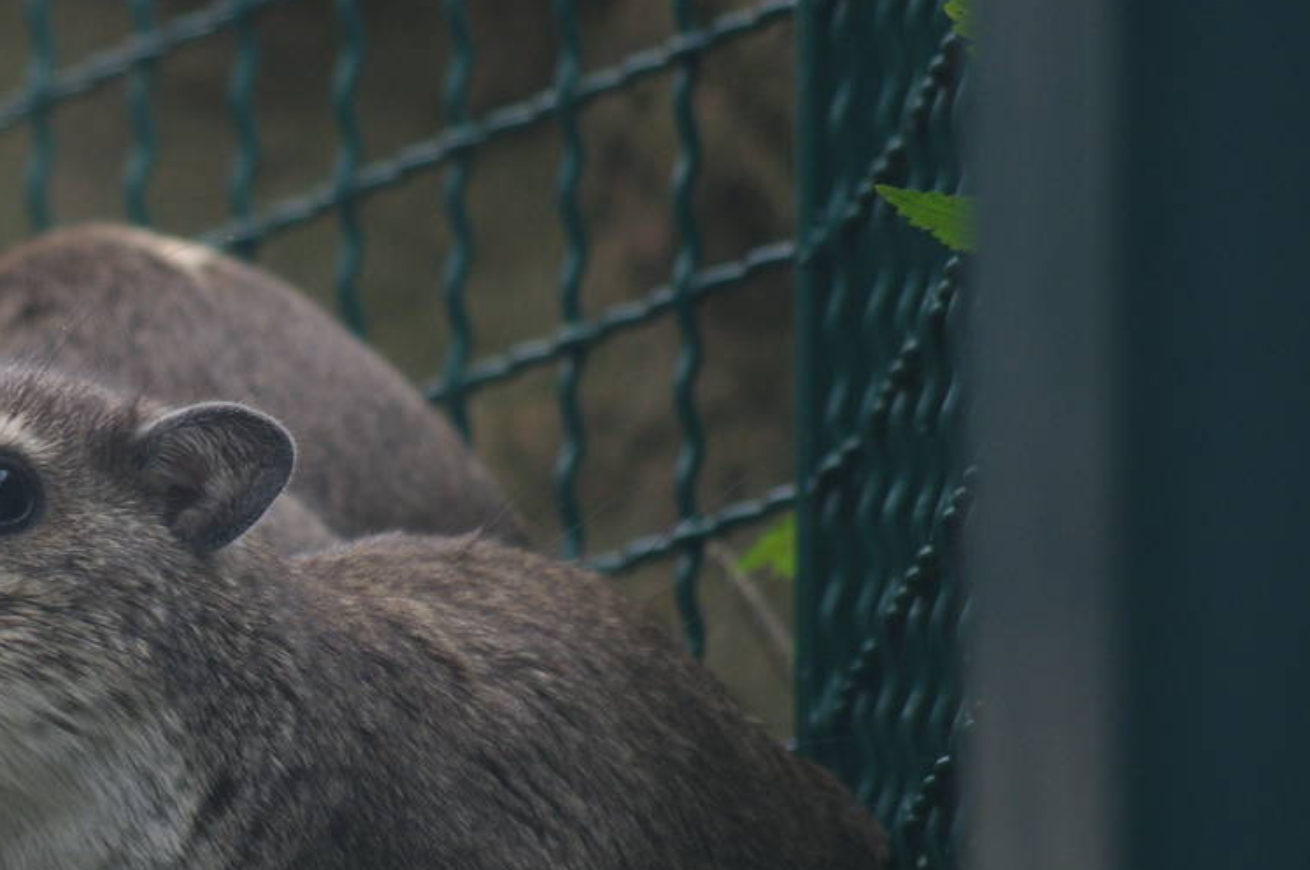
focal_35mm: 643
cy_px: 546
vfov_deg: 2.1
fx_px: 23367
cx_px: -47
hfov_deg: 3.2
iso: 400
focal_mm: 200
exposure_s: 1/250
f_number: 5.6
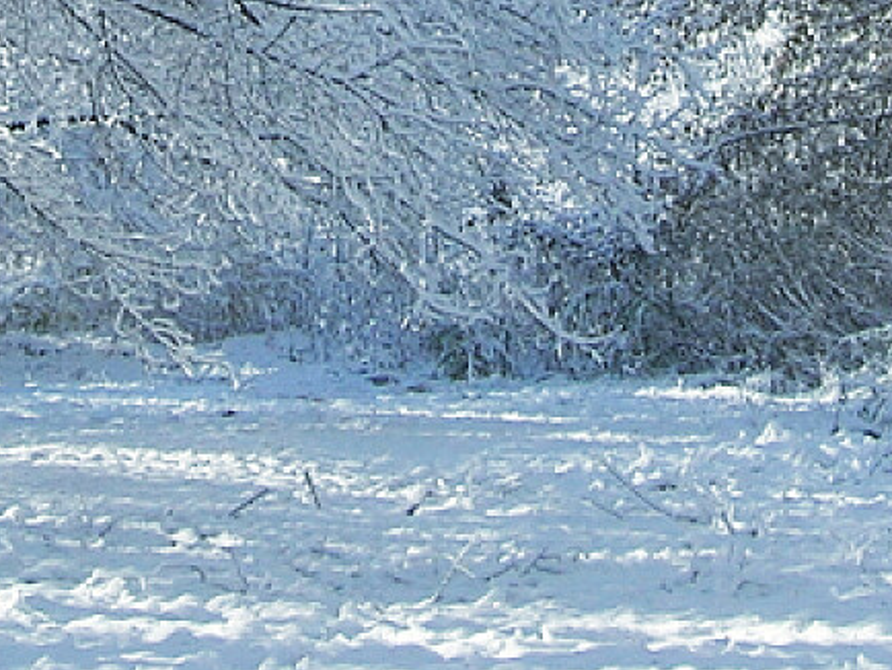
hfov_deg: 11.8
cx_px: 370
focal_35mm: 168
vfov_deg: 8.4
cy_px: -625
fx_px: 4331
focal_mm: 7.8
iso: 64
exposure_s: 1/404
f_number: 4.8
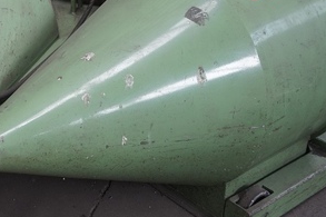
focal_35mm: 59
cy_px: 47
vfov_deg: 22.7
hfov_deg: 33.2
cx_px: 78
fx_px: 534
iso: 320
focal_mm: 16
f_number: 4
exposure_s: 1/160
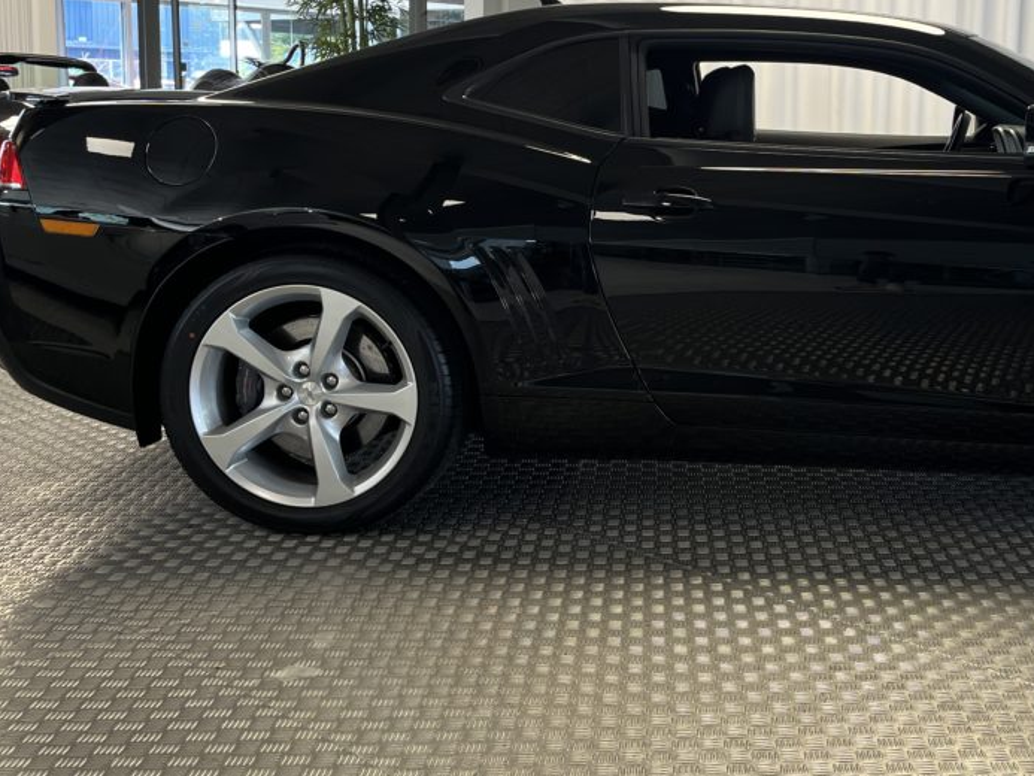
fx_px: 1344
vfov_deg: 32.0
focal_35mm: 45
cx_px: 845
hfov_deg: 40.2
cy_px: 264
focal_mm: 5.1
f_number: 1.6
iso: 80
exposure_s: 1/100
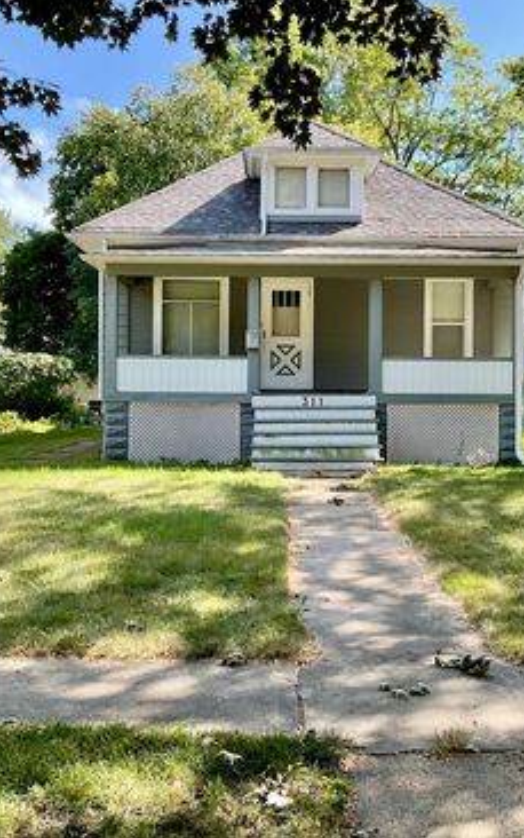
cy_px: 411
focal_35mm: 42
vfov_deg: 47.2
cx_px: 291
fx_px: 959
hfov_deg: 30.5
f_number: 1.8
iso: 16
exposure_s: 1/316
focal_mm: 3
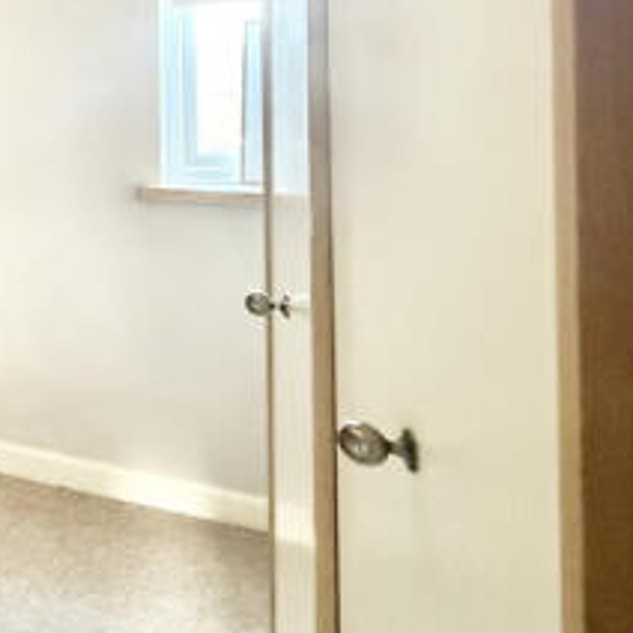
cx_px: -199
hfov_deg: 34.0
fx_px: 703
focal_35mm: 34
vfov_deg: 45.2
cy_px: 100
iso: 800
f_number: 2.2
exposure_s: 1/50
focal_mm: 2.22
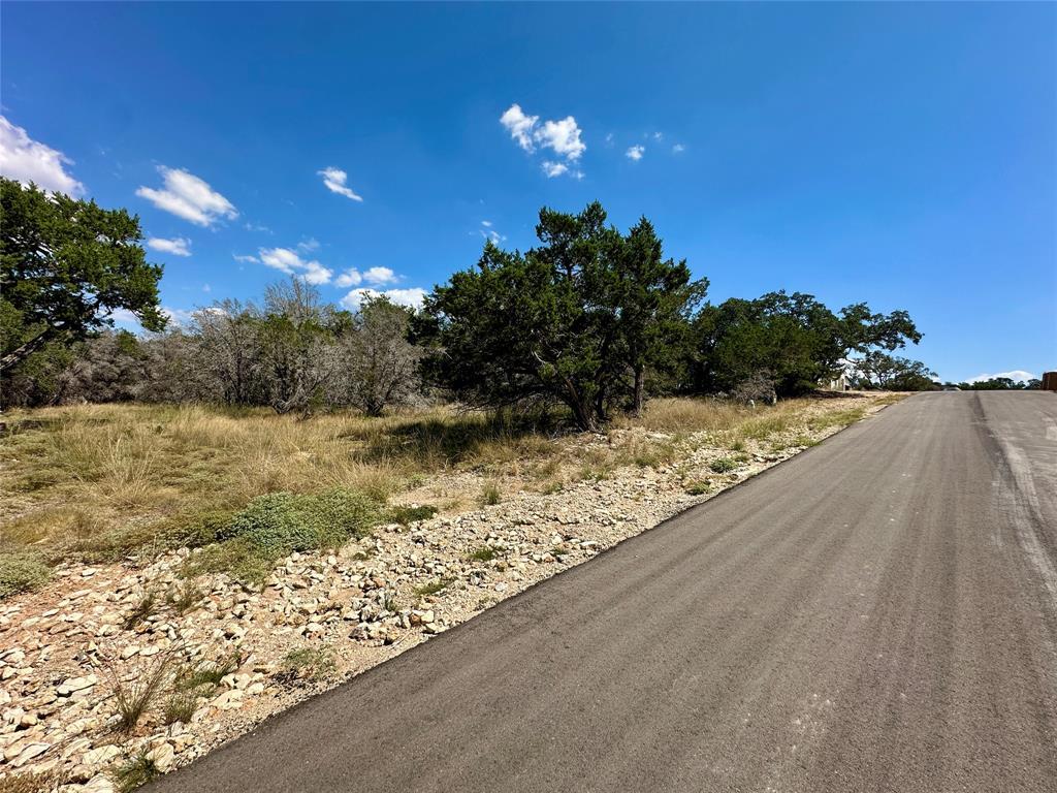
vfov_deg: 85.7
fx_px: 427
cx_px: 528
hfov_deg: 102.1
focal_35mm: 14
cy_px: 396
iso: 50
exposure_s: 1/1984
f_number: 2.2
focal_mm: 2.22
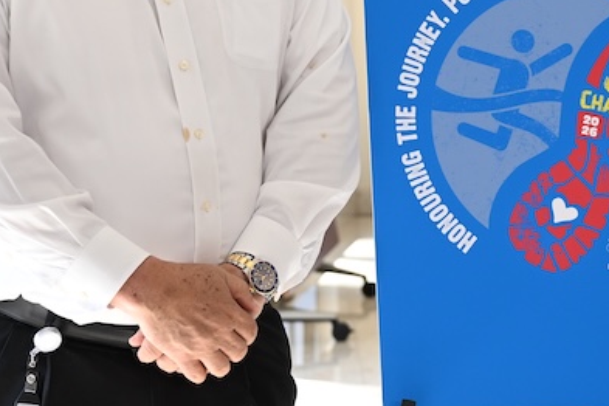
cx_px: 392
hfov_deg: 19.4
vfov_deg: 13.0
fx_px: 1776
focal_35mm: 105
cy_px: 118
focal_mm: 43
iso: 800
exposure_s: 1/200
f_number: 4
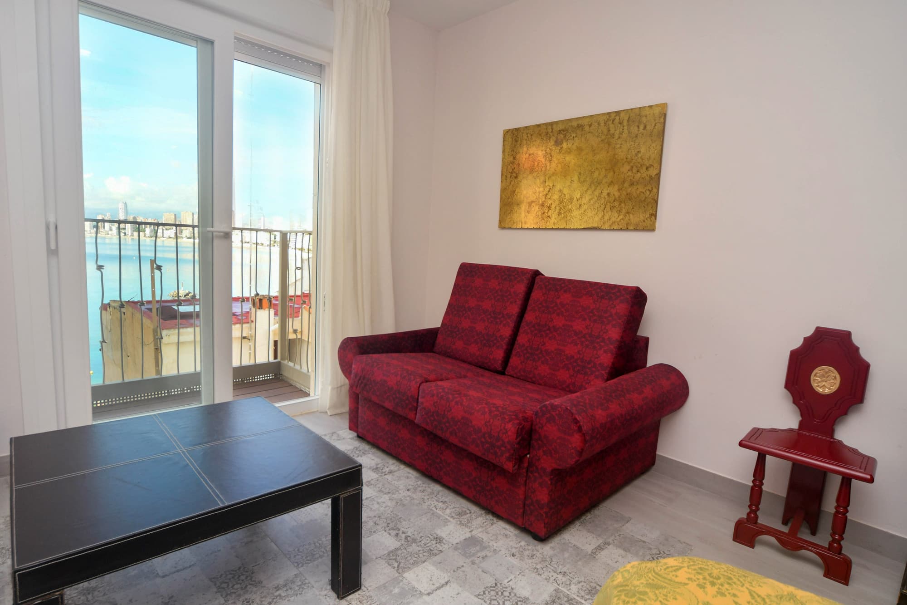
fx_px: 453
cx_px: 454
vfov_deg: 67.4
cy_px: 302
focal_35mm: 18
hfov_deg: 90.0
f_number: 6.3
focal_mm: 12
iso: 500
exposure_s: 1/250
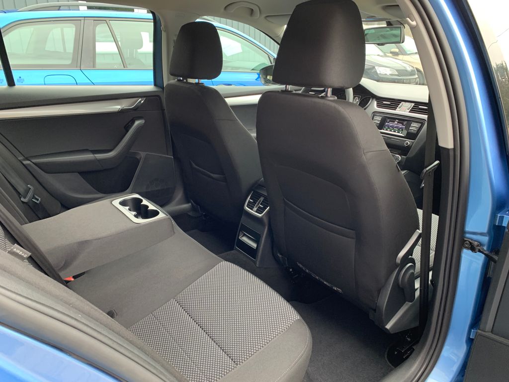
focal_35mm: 26
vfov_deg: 53.1
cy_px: 191
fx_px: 382
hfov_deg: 67.3
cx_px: 254
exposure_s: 1/60
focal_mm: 4.25
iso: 100
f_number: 1.8
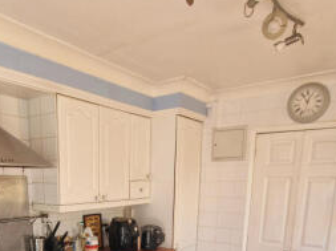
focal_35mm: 30
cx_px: 126
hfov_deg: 59.2
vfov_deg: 40.9
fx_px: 291
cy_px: 250
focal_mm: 2.2
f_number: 2.2
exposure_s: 1/50
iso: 50
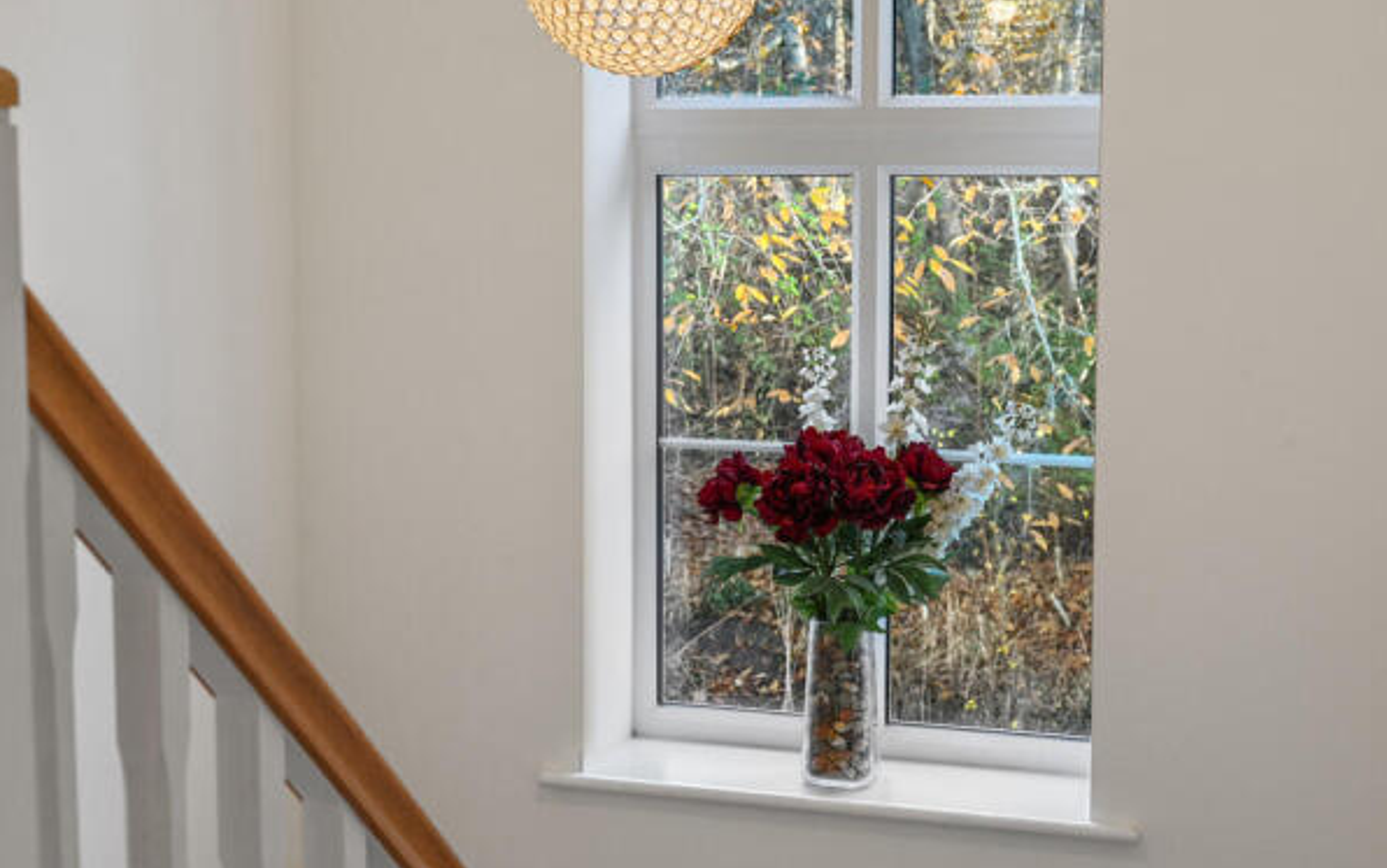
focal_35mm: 56
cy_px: 375
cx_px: 645
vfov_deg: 23.1
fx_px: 2118
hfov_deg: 36.3
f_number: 8
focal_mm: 50
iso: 400
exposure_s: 1/3
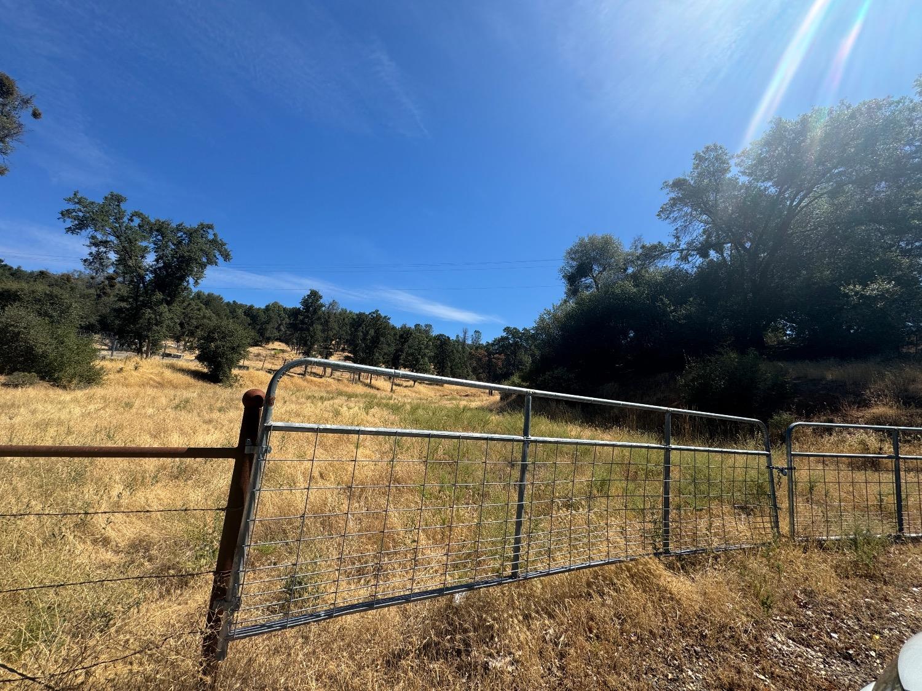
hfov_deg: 102.1
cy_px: 346
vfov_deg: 85.7
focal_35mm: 14
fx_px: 373
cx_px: 461
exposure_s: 1/1789
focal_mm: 2.22
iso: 40
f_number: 2.2
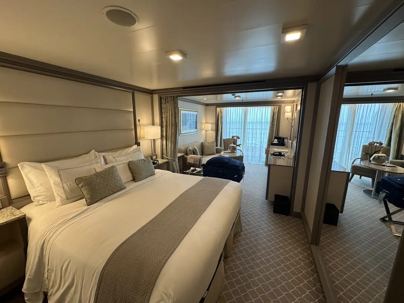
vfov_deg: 85.7
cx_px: 202
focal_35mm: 14
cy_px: 152
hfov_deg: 102.1
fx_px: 163
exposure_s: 1/99
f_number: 2.2
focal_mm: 2.22
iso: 100
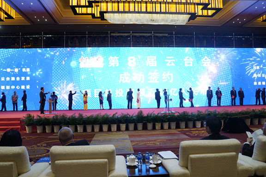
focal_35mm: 25
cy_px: 92
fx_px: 185
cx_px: 131
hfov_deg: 71.6
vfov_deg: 51.2
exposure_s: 1/100
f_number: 2.8
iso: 640
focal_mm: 24
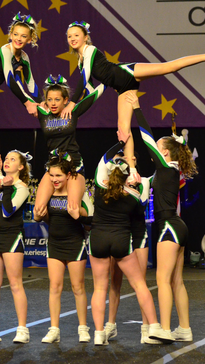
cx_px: 42
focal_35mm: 174
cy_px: 187
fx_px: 1681
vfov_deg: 12.4
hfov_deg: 7.0
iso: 2000
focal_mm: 70
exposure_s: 1/500
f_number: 3.2
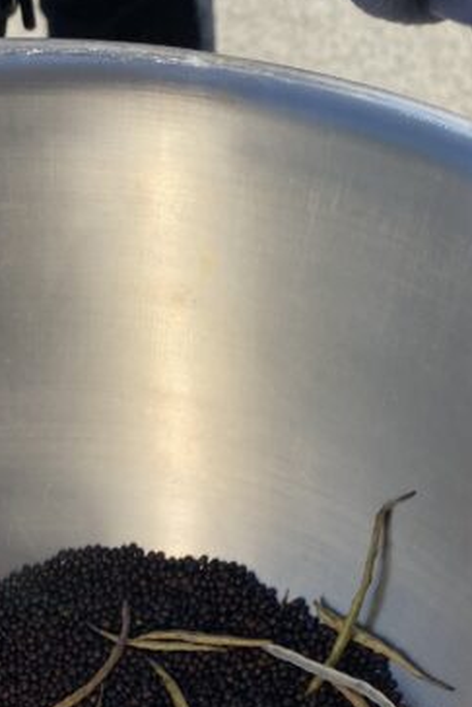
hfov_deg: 17.9
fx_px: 1493
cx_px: 165
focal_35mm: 76
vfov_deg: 24.7
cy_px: 794
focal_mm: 4.25
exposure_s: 1/2463
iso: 32
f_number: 1.8
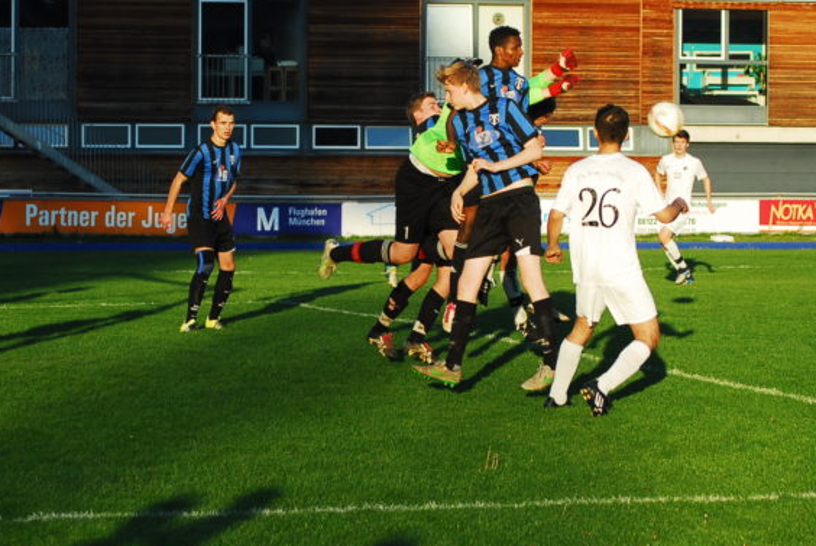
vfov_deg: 9.6
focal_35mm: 143
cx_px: 396
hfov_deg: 14.3
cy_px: 233
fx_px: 3244
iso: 320
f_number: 5
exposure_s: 1/500
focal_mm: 70
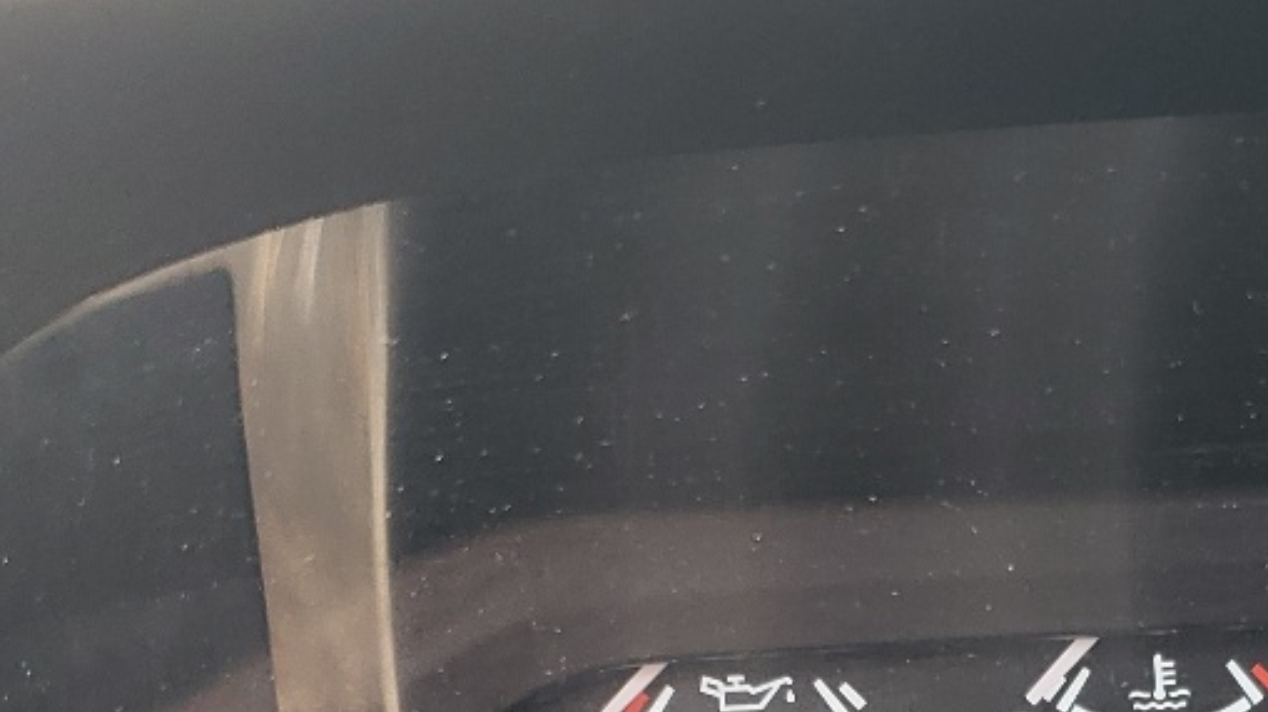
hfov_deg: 23.2
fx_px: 2992
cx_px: 1171
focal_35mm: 89
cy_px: 1066
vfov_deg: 12.9
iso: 54
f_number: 1.5
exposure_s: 1/120
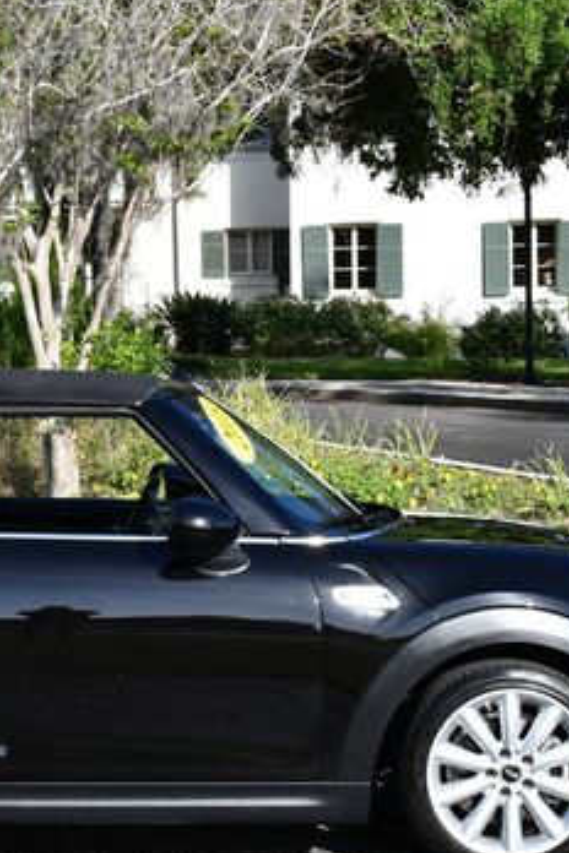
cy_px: 473
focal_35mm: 103
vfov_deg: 19.8
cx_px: 54
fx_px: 2442
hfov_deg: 13.2
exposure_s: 1/250
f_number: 8
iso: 160
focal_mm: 28
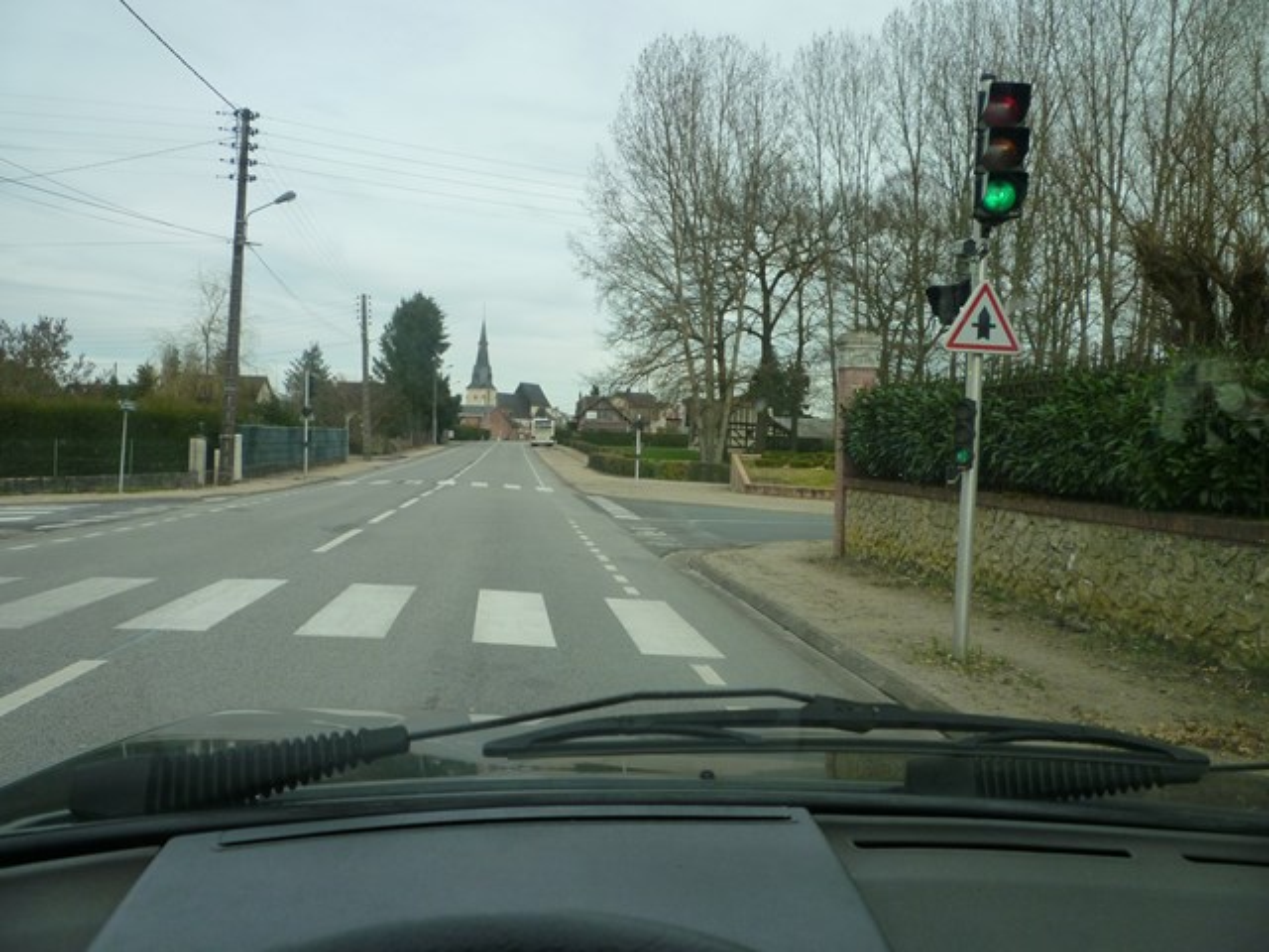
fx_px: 1063
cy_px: 476
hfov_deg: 61.7
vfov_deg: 48.2
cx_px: 634
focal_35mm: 29
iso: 125
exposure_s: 1/400
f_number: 3.3
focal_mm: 5.2
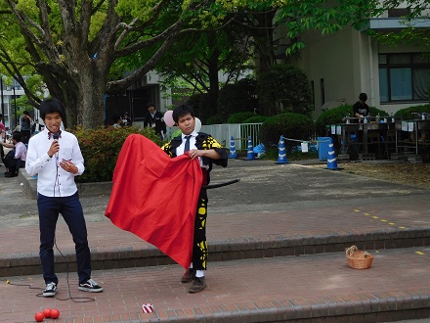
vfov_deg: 22.9
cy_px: 147
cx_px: 212
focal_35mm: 64
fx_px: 795
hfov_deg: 30.3
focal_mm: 9.8
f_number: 4.2
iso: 125
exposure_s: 1/400
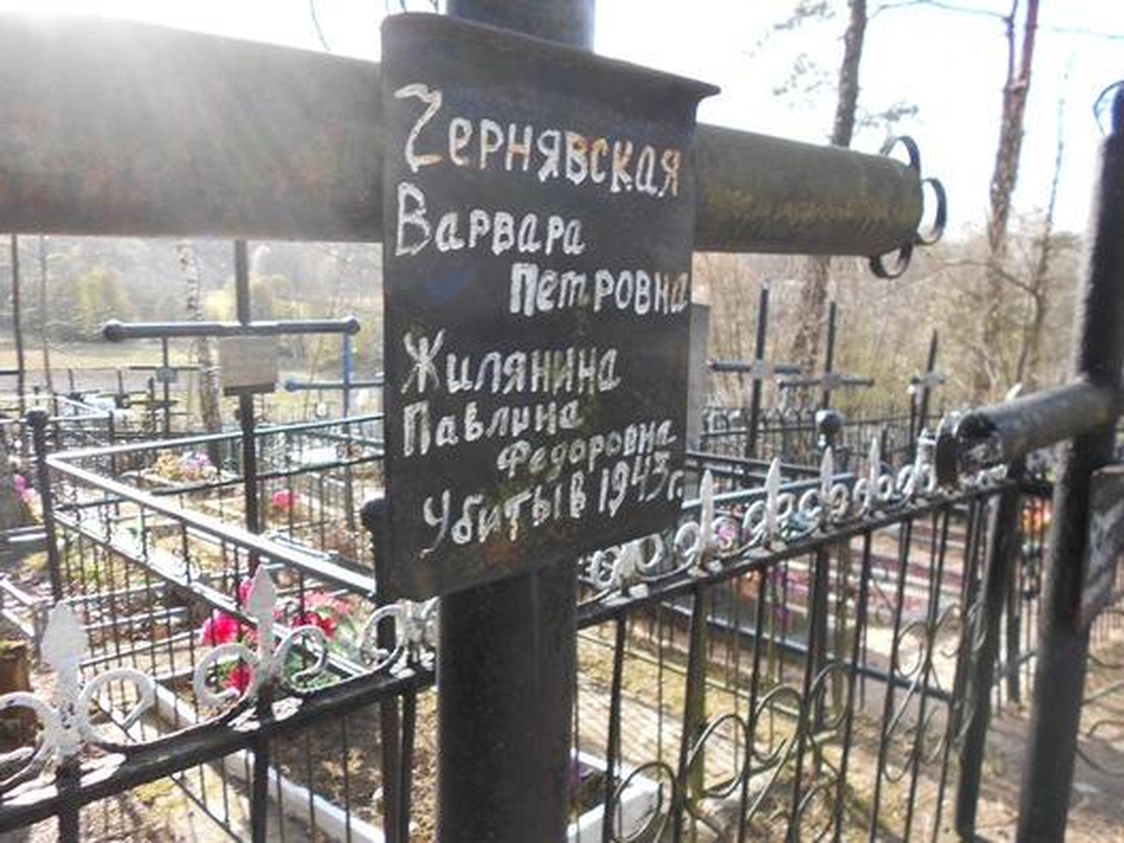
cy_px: 422
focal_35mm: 26
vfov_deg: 53.1
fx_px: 844
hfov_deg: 67.3
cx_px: 562
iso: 80
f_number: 3.2
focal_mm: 4.6
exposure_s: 1/80
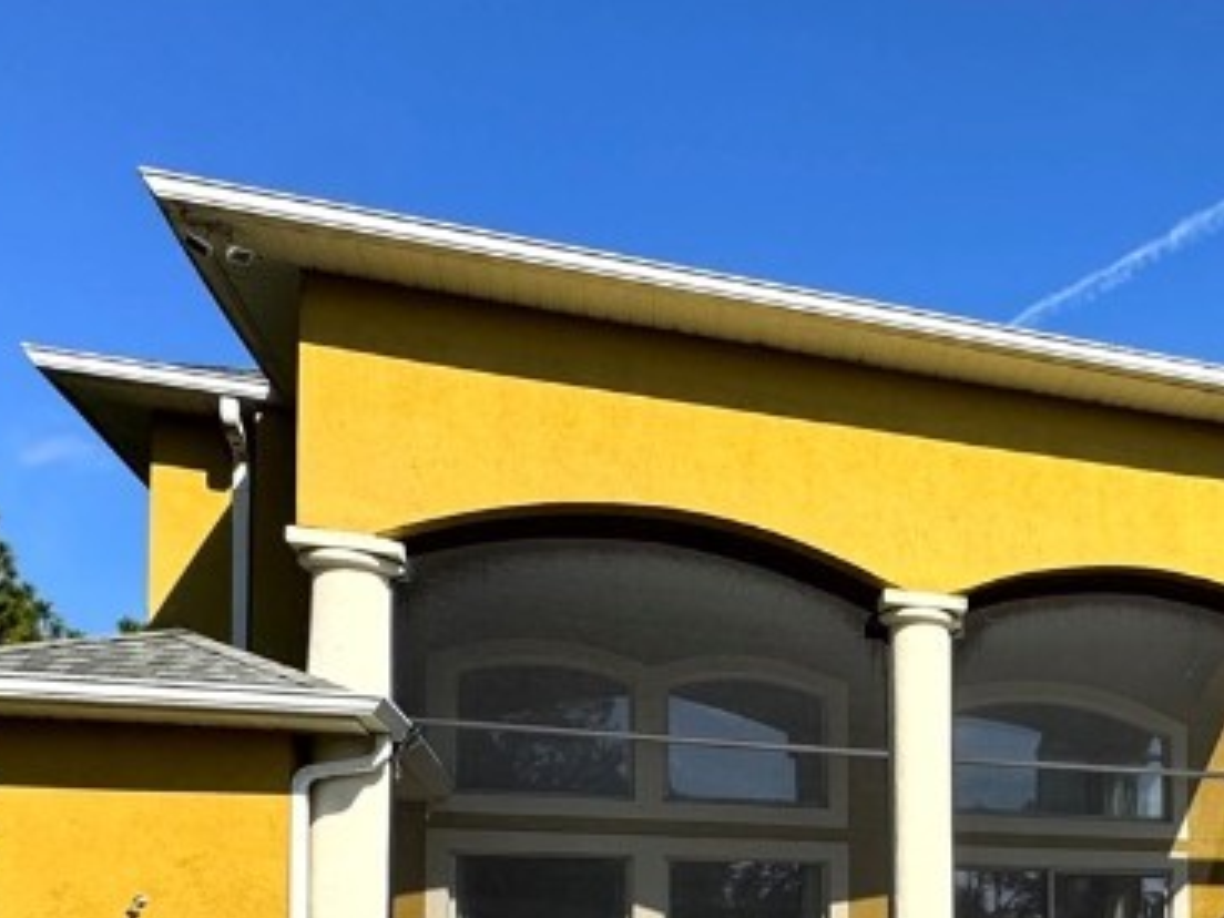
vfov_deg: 33.6
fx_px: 1379
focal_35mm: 39
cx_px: 1227
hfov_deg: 41.5
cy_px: 921
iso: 50
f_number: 2.2
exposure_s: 1/1477
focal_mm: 2.22
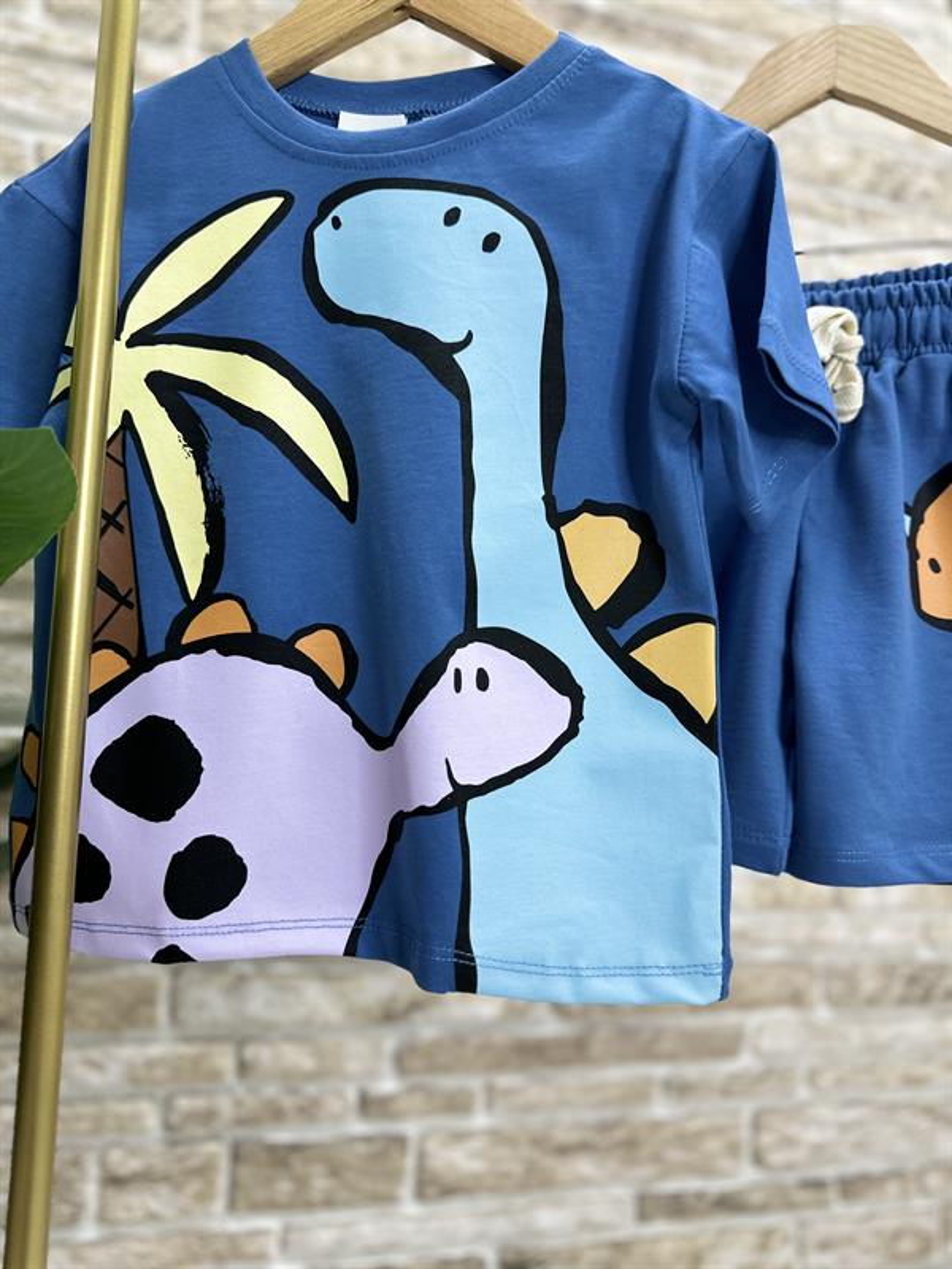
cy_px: 634
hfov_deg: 56.8
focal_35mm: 24
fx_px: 880
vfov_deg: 71.6
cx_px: 476
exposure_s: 1/100
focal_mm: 6.86
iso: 100
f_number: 1.78
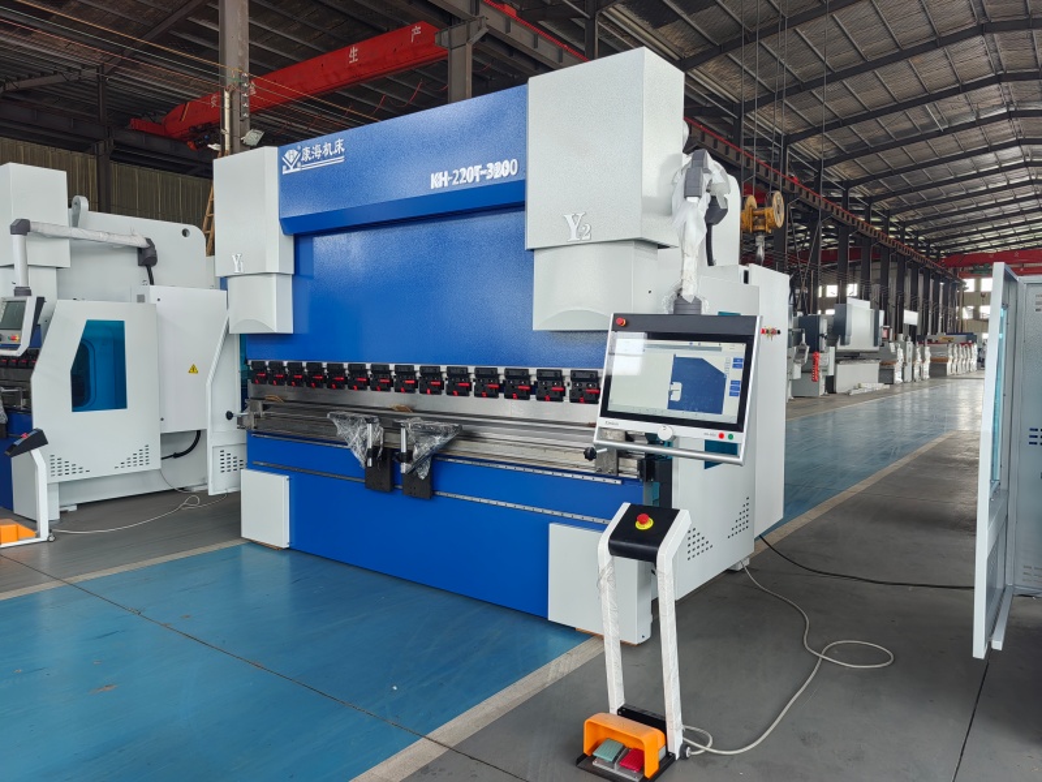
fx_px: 722
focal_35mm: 24
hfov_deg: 71.6
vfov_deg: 56.8
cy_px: 391
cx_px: 521
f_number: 1.9
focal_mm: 5.52
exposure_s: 1/132
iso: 50
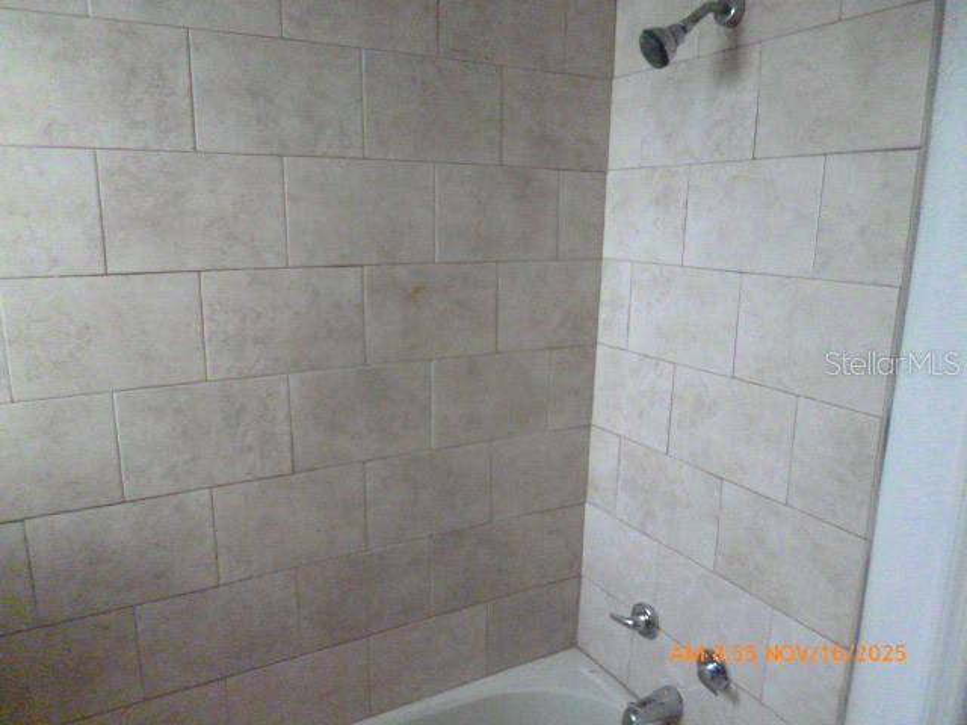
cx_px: 484
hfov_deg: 71.6
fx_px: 670
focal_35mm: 24
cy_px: 362
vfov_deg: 56.8
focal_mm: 4.3
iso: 1600
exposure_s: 1/250
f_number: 2.5
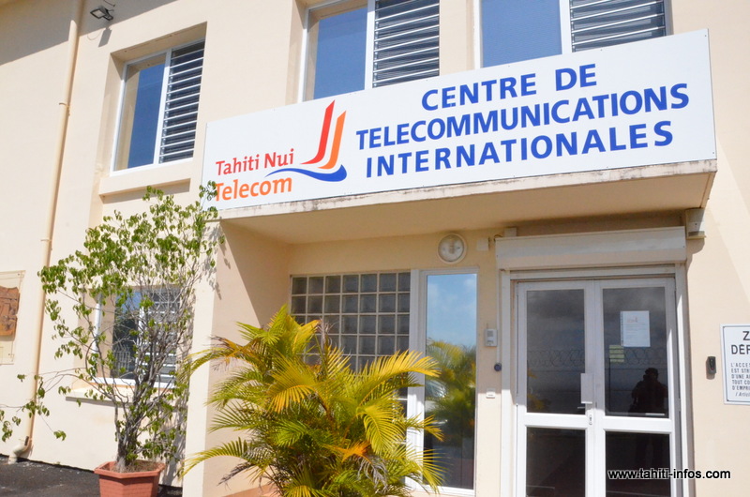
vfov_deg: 47.7
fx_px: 561
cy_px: 248
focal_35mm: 27
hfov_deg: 67.5
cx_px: 375
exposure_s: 1/4000
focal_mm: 18
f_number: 22
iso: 6400
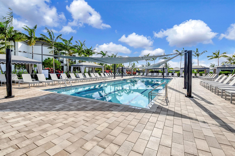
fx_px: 98
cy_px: 78
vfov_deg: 77.3
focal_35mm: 15
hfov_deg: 100.4
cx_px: 118
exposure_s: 1/6400
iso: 640
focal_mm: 10
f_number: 6.3
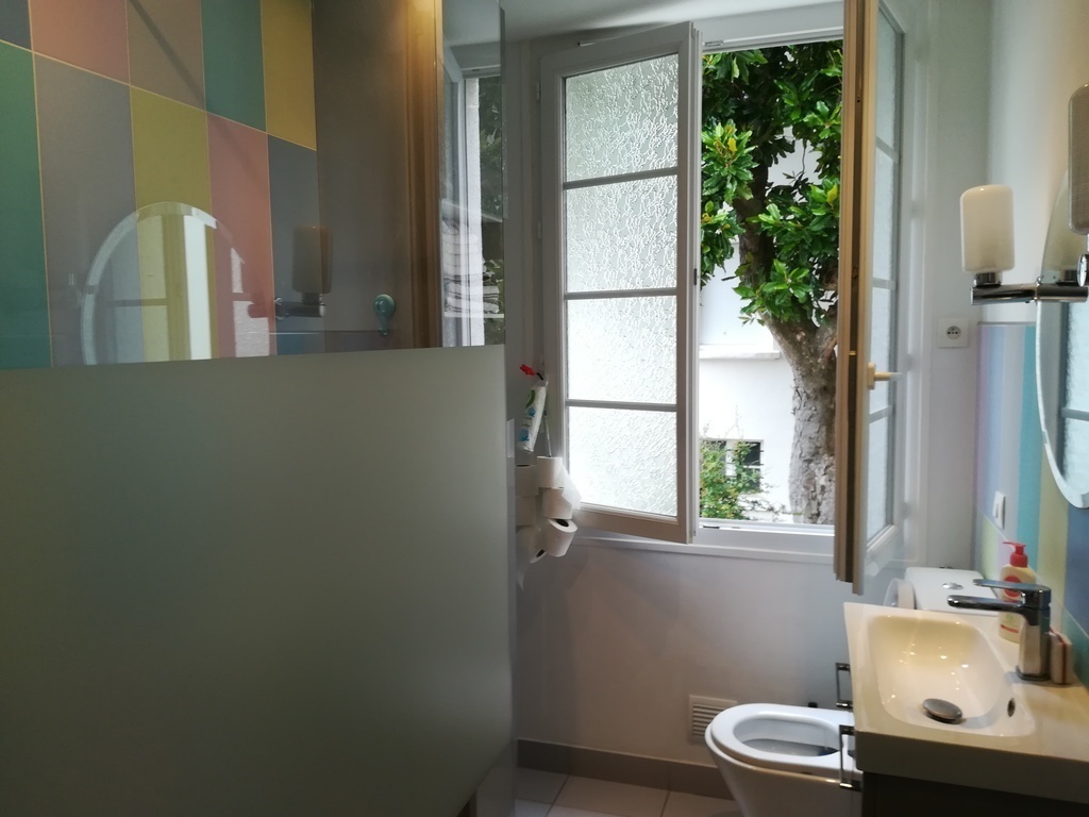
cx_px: 544
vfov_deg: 53.1
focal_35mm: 26
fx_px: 818
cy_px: 408
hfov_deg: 67.3
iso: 80
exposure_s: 1/33.3
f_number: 2.2
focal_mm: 3.83
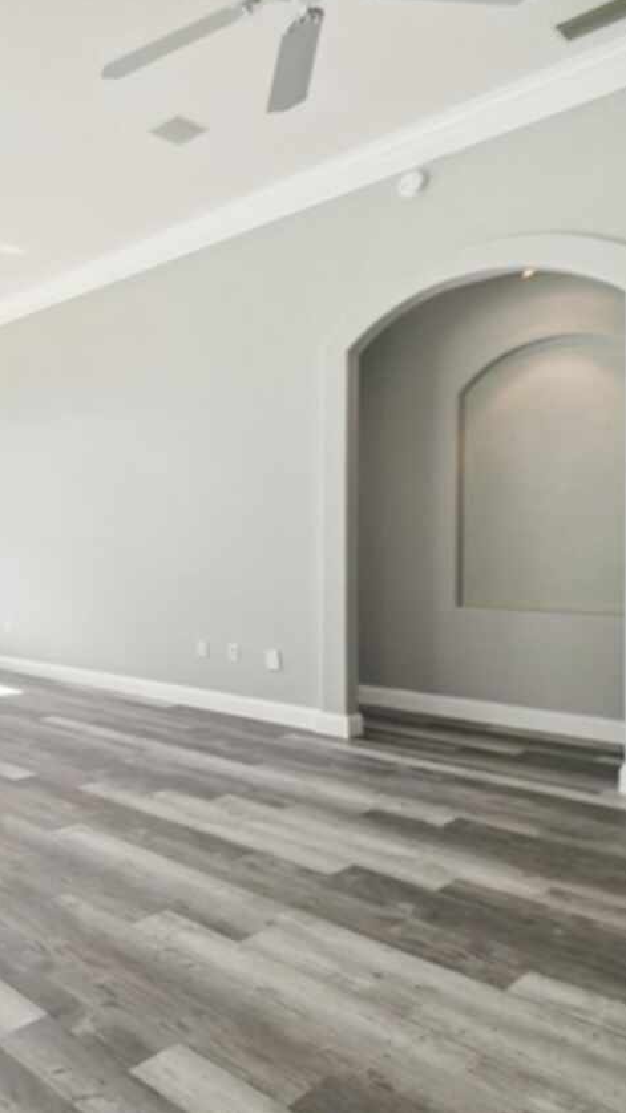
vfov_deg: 76.3
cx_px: -88
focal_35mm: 24
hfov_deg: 38.1
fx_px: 709
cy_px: 550
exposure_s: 1/60
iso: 100
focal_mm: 10
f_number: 7.1
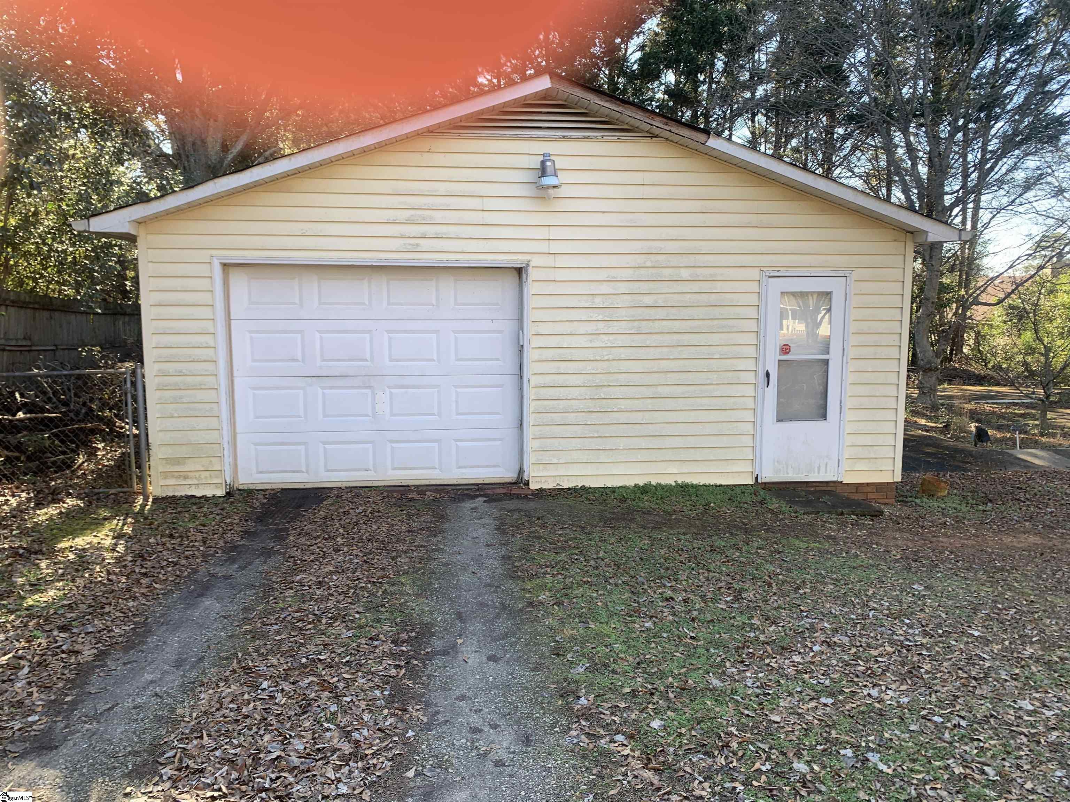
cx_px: 535
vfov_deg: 53.1
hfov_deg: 67.3
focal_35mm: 26
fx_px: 804
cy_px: 401
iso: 25
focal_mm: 4.25
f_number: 1.8
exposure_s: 1/167
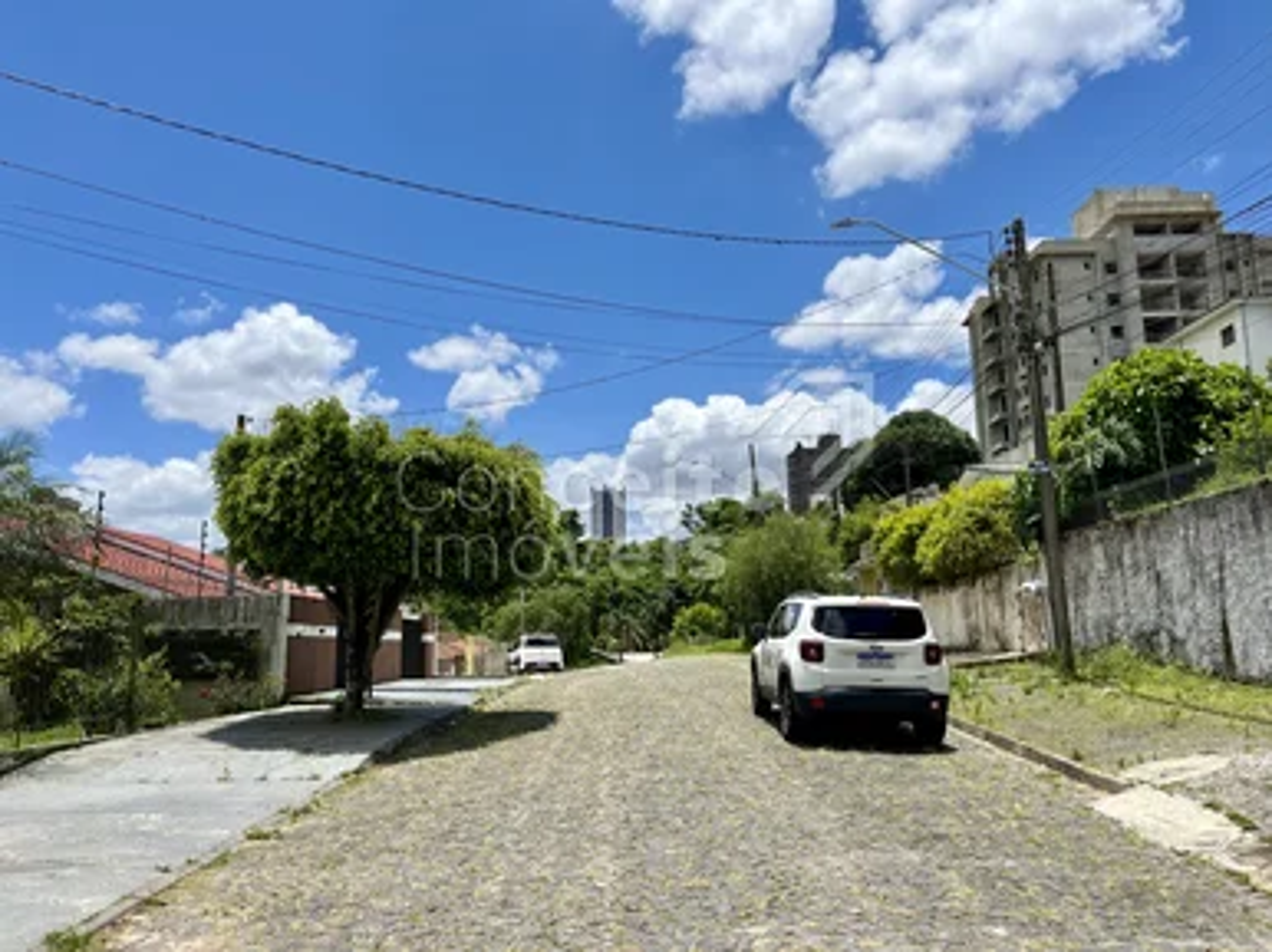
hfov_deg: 67.3
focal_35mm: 26
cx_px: 636
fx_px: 955
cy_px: 476
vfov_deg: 53.0
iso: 50
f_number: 1.6
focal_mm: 5.1
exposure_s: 1/5319
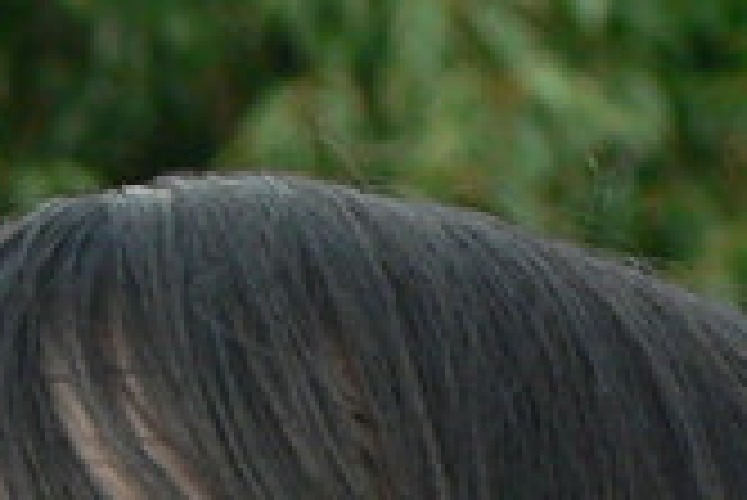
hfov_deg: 2.1
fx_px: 20415
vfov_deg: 1.4
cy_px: 1725
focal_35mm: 983
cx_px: 322
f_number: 4
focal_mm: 24.6
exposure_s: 1/125
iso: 80
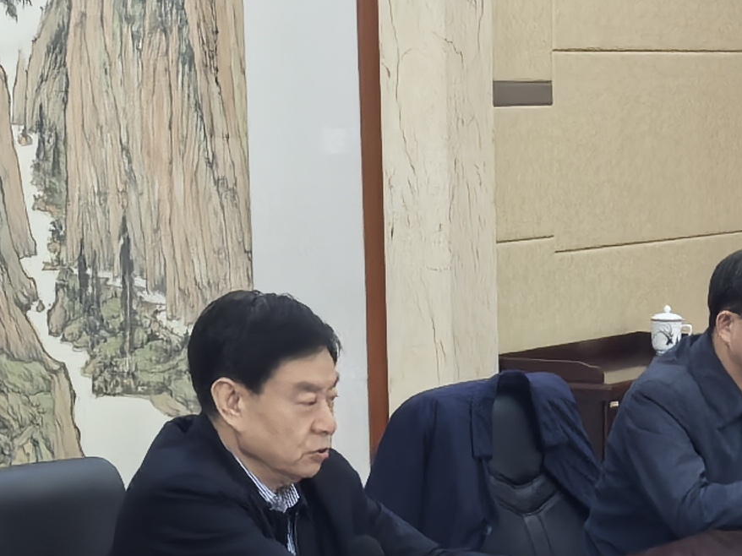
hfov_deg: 12.7
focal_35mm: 154
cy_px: 722
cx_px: 757
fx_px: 3300
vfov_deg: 9.5
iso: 400
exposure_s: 1/33
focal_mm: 5.8
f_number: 4
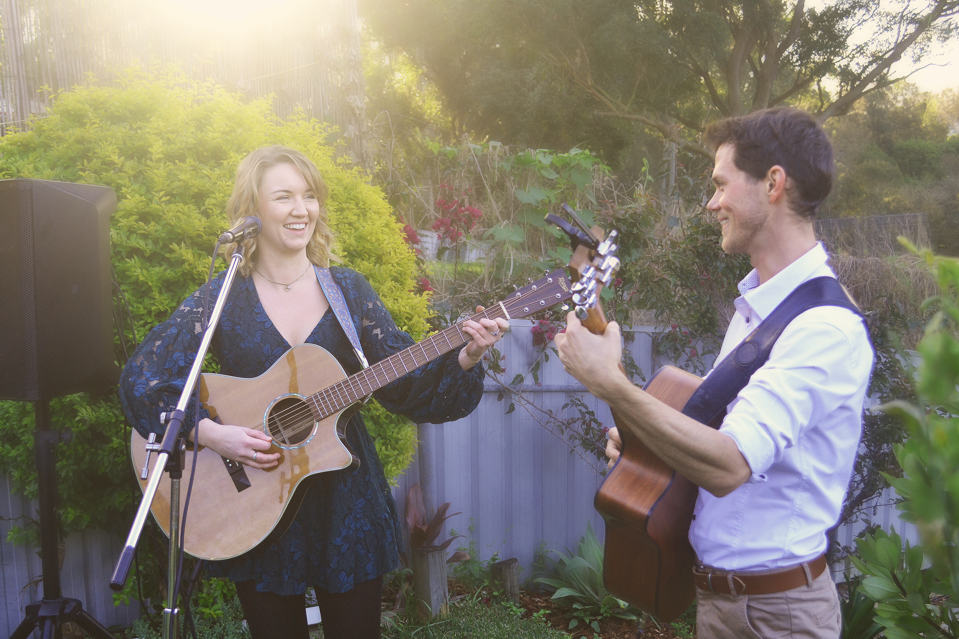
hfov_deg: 45.0
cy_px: 320
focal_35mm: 44
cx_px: 480
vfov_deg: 30.8
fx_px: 1159
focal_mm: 29
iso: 360
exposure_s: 1/125
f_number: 5.6
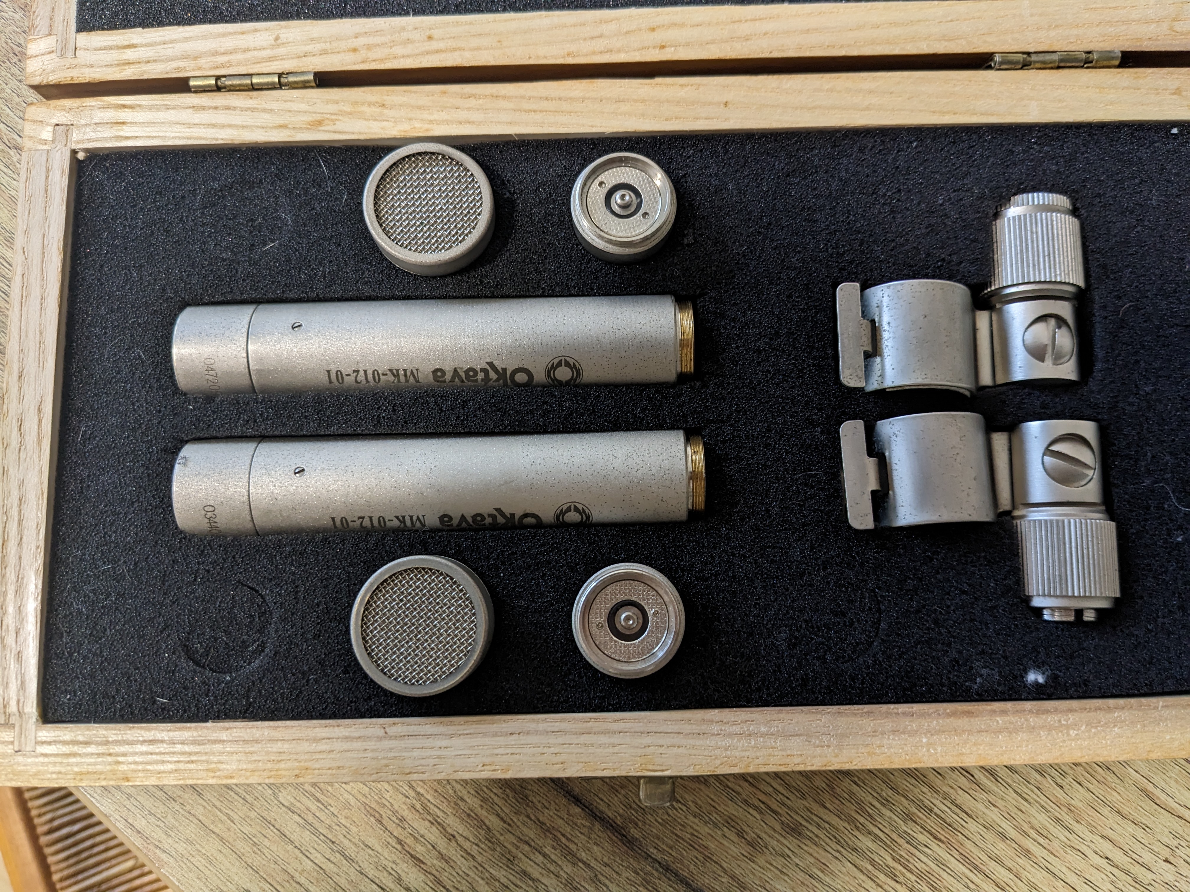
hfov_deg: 65.3
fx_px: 928
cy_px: 446
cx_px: 595
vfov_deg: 51.4
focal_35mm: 27
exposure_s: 1/23.8
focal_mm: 4.38
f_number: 1.73
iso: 202
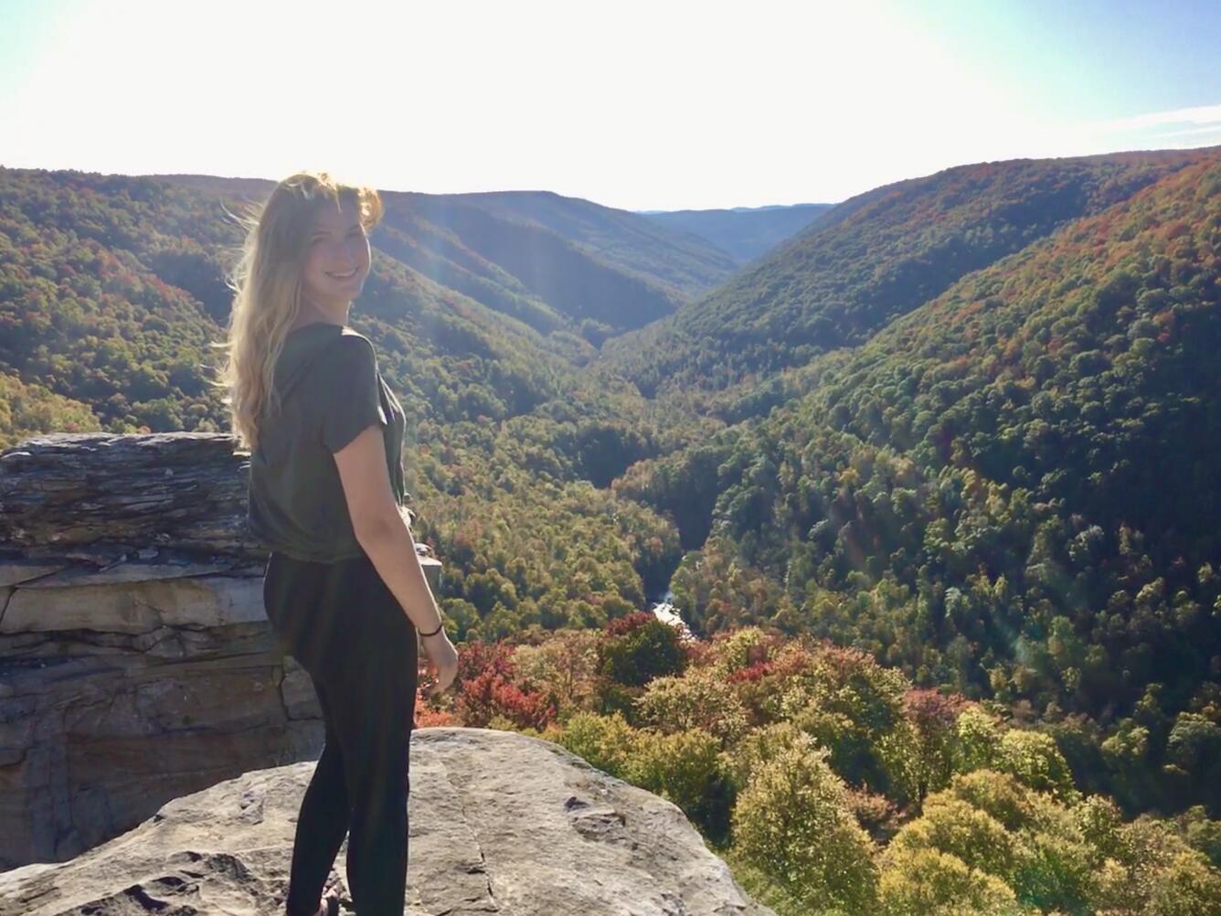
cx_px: 610
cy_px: 458
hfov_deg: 61.7
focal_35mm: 29
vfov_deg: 48.2
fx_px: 1023
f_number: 2.2
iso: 25
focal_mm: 4.15
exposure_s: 1/1115
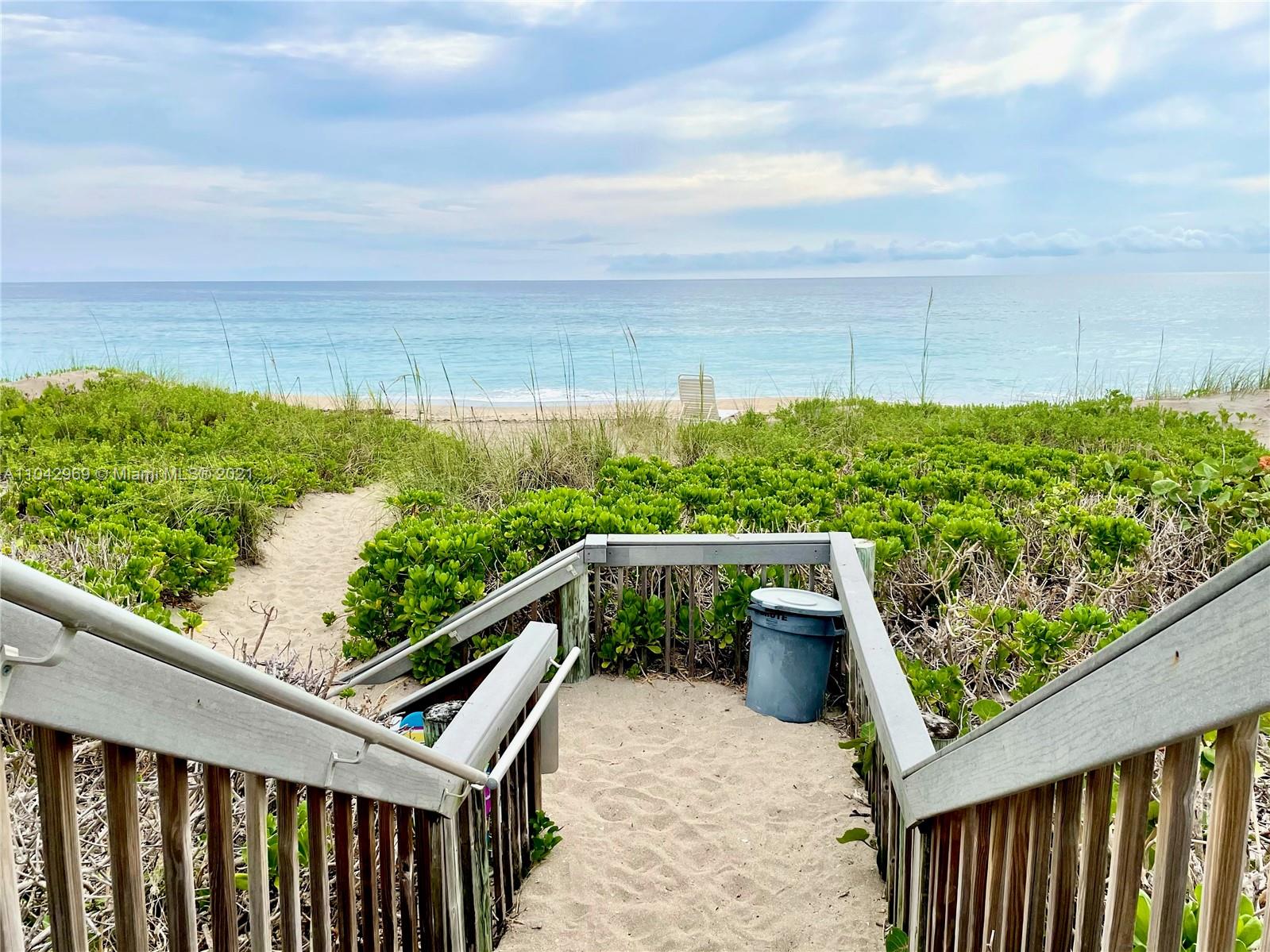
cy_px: 476
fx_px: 954
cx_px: 635
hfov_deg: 67.3
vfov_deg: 53.1
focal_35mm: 26
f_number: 1.6
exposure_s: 1/3205
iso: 32
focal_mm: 4.2
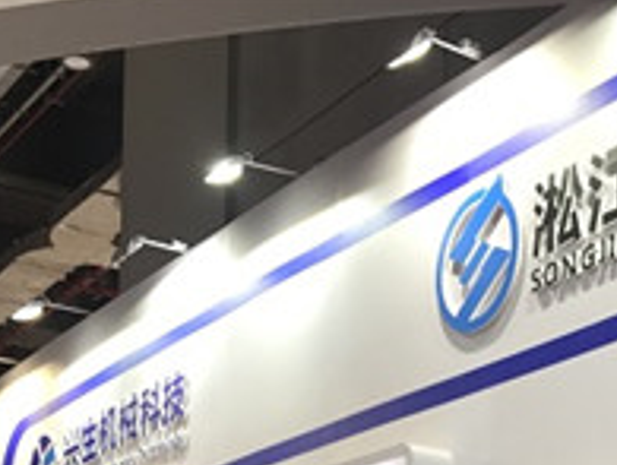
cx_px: 528
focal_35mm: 86
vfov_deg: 15.8
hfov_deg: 22.3
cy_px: 696
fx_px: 1536
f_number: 1.8
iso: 25
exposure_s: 1/50
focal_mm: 3.99
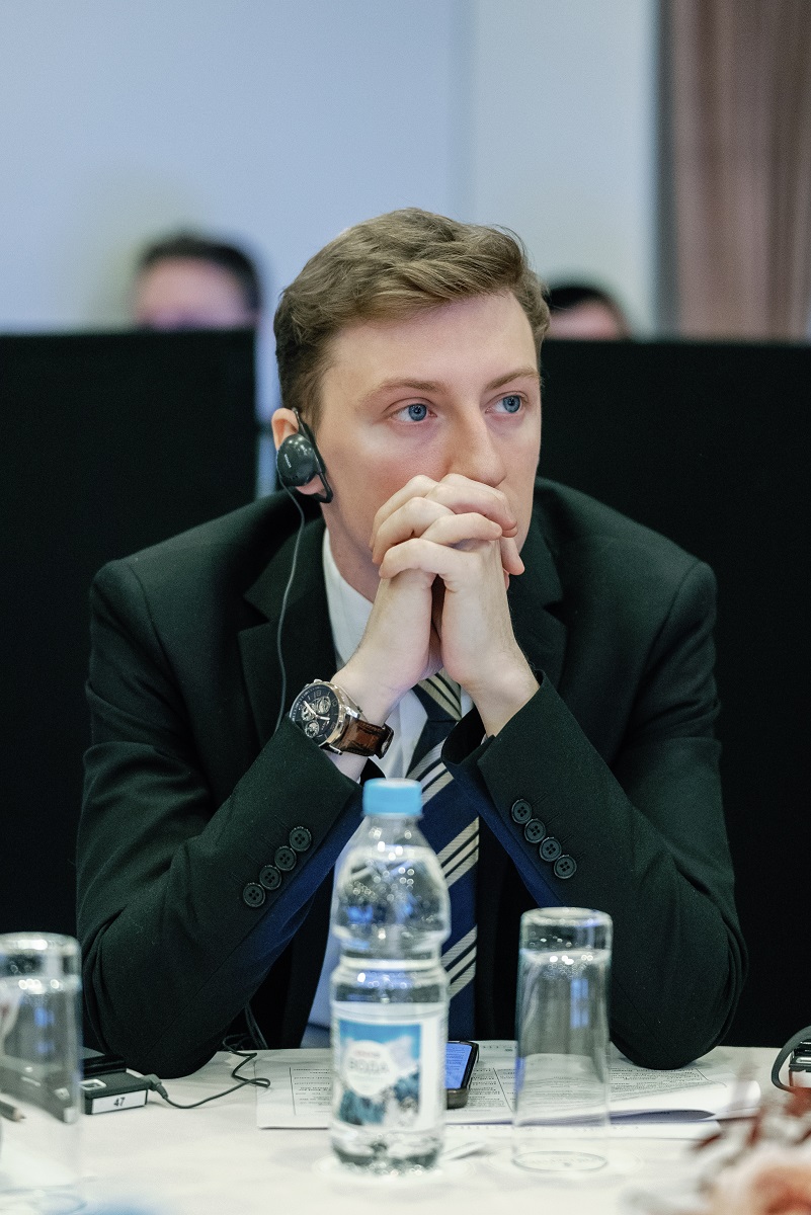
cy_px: 608
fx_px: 3376
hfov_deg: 13.7
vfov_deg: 20.4
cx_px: 406
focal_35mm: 100
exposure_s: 1/160
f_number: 2.8
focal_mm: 100
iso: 2500
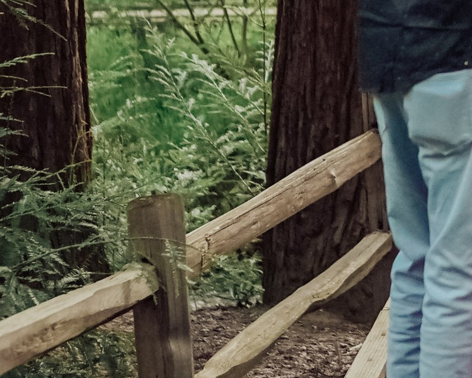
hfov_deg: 10.7
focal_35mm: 174
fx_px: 2431
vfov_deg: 8.5
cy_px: -306
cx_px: 727
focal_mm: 35
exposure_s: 1/1250
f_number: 1.6
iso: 1600
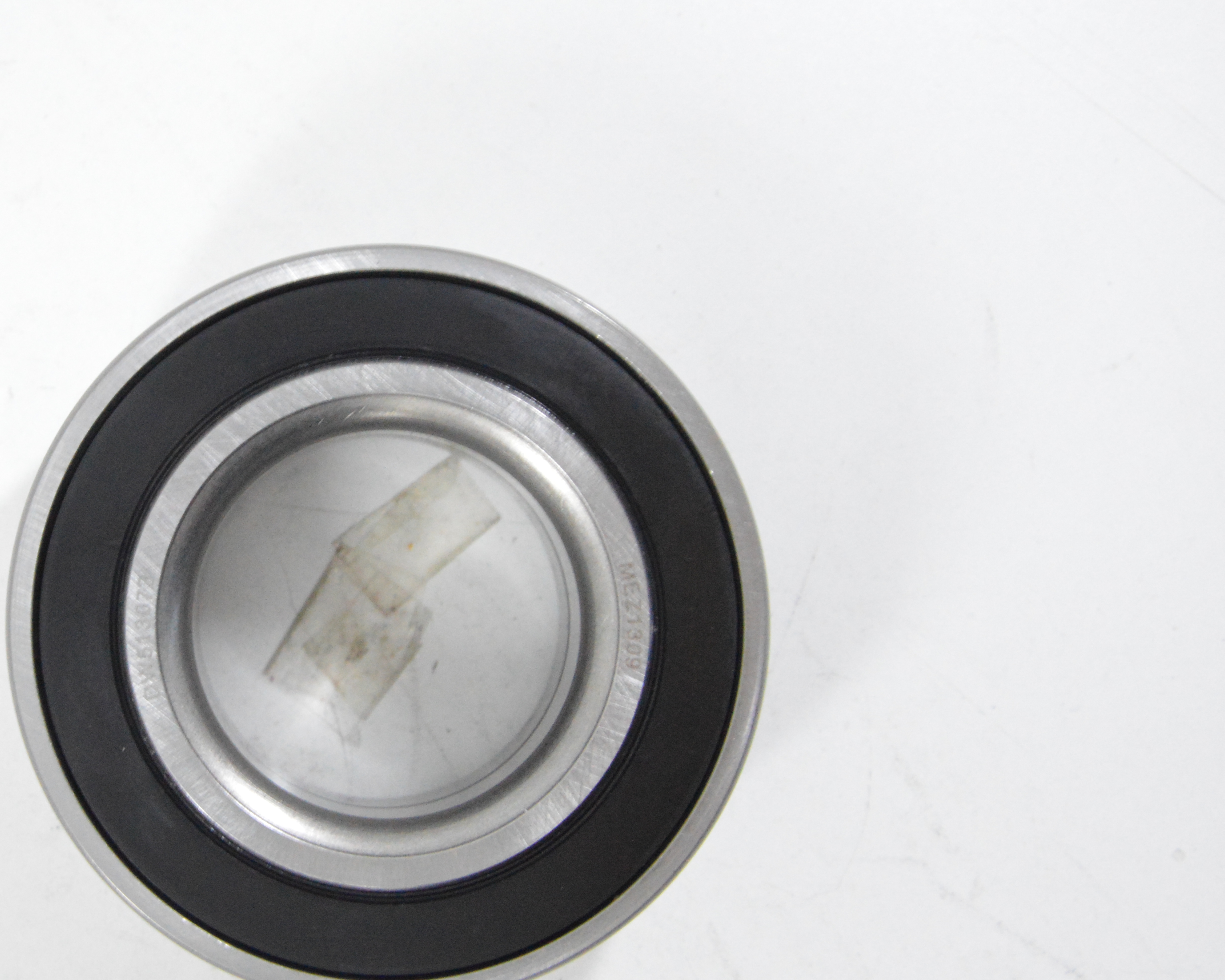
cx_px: 223
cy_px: 459
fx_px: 3408
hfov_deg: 20.1
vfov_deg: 16.4
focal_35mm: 94
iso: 3200
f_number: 7.1
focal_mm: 34
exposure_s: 1/100
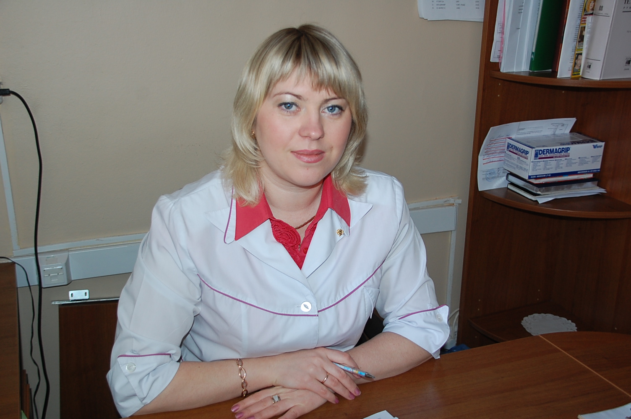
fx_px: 762
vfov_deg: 30.8
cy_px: 210
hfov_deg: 45.0
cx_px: 316
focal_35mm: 44
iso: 400
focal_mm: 29
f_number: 4.2
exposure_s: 1/60
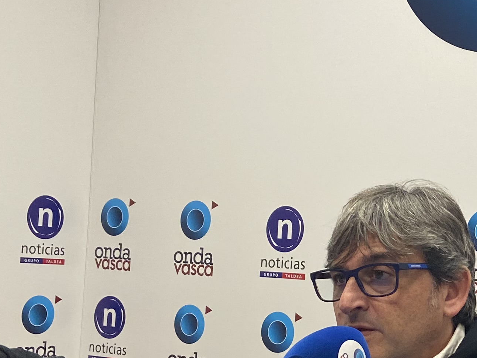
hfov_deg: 23.2
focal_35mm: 81
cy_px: 278
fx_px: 1116
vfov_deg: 18.1
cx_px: 467
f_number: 1.8
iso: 100
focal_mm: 4.25
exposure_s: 1/100
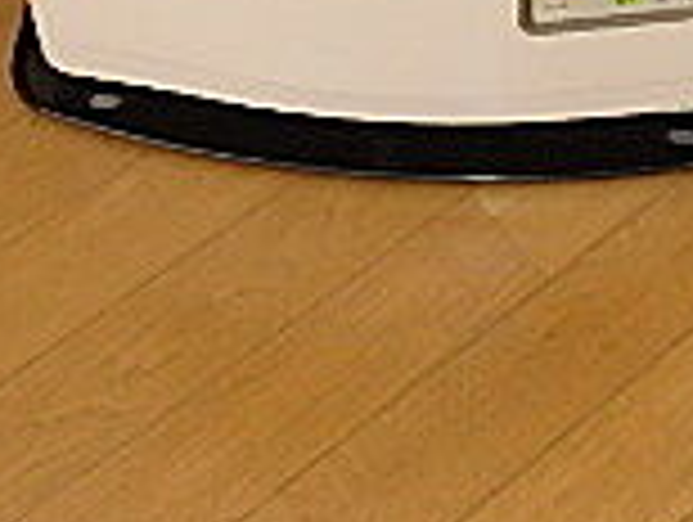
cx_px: 387
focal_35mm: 87
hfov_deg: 22.5
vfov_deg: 15.2
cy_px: -356
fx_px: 1744
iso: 320
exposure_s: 1/30
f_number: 3.5
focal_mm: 3.7
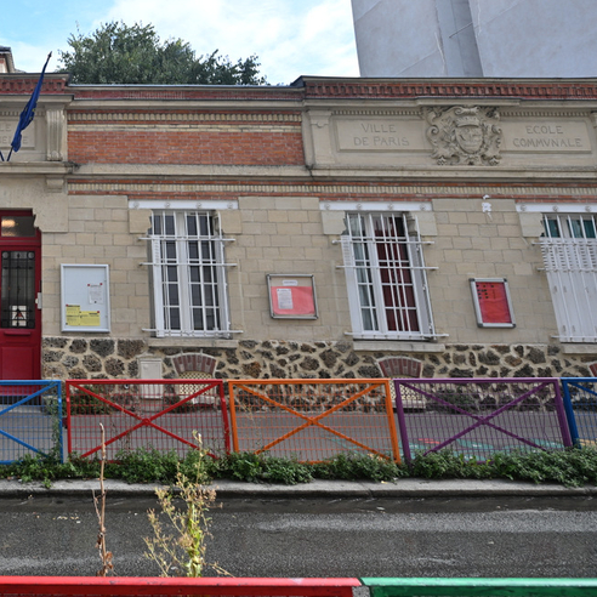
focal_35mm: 29
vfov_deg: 53.1
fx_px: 566
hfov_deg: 47.0
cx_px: 8
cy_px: 148
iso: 72
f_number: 3.5
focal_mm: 14
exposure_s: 1/250
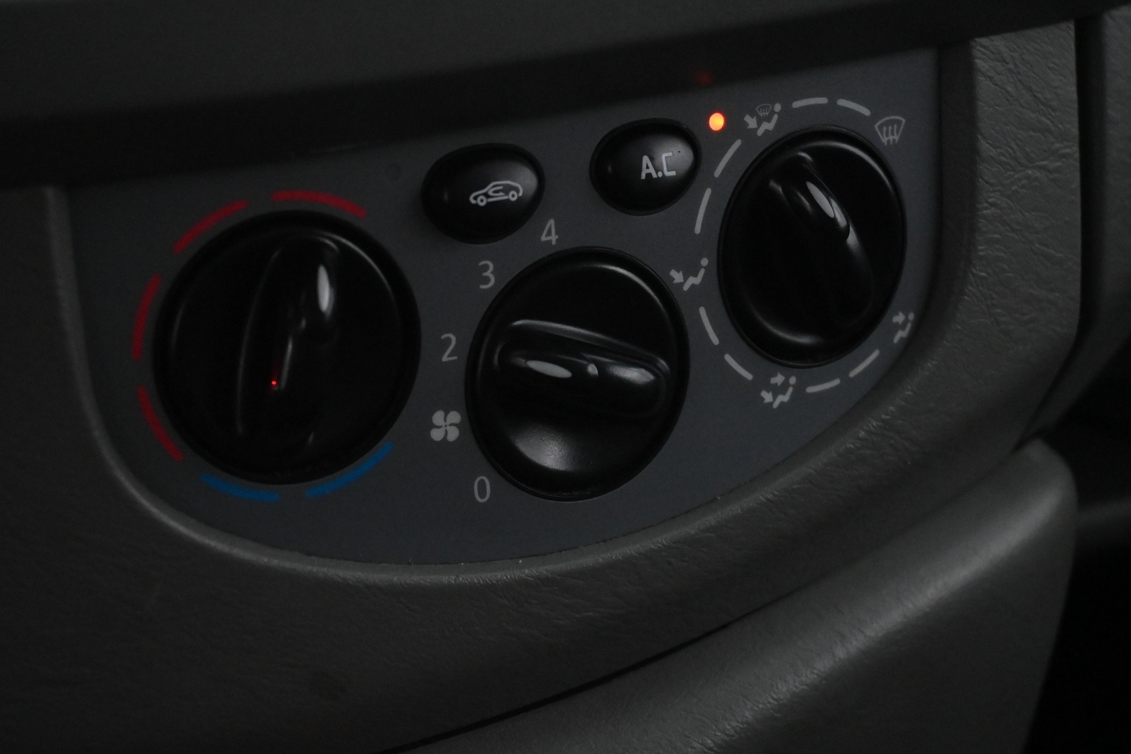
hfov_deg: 33.7
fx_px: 1869
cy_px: 379
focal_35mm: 60
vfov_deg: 22.8
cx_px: 561
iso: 6400
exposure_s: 1/60
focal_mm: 39
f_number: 5.6
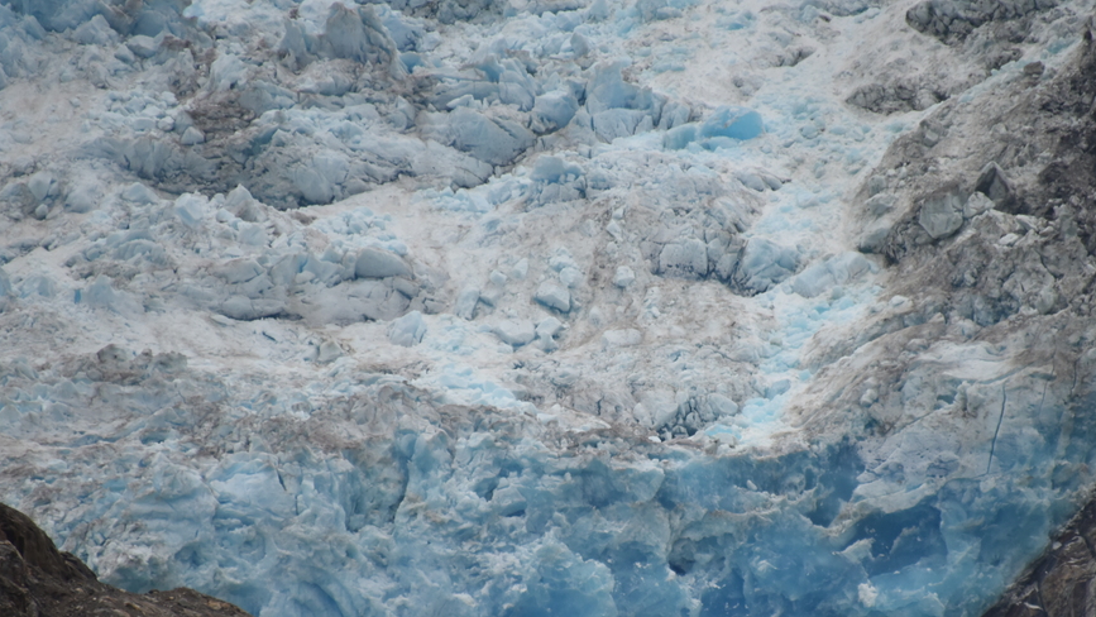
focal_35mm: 464
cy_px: 444
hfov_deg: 4.7
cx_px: 613
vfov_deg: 2.6
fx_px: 13487
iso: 1000
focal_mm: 300
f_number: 5.6
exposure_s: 1/640
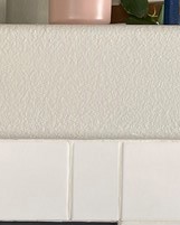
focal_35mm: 129
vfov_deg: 14.9
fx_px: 858
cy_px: 143
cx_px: -114
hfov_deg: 11.3
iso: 125
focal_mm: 4.2
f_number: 1.6
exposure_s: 1/121
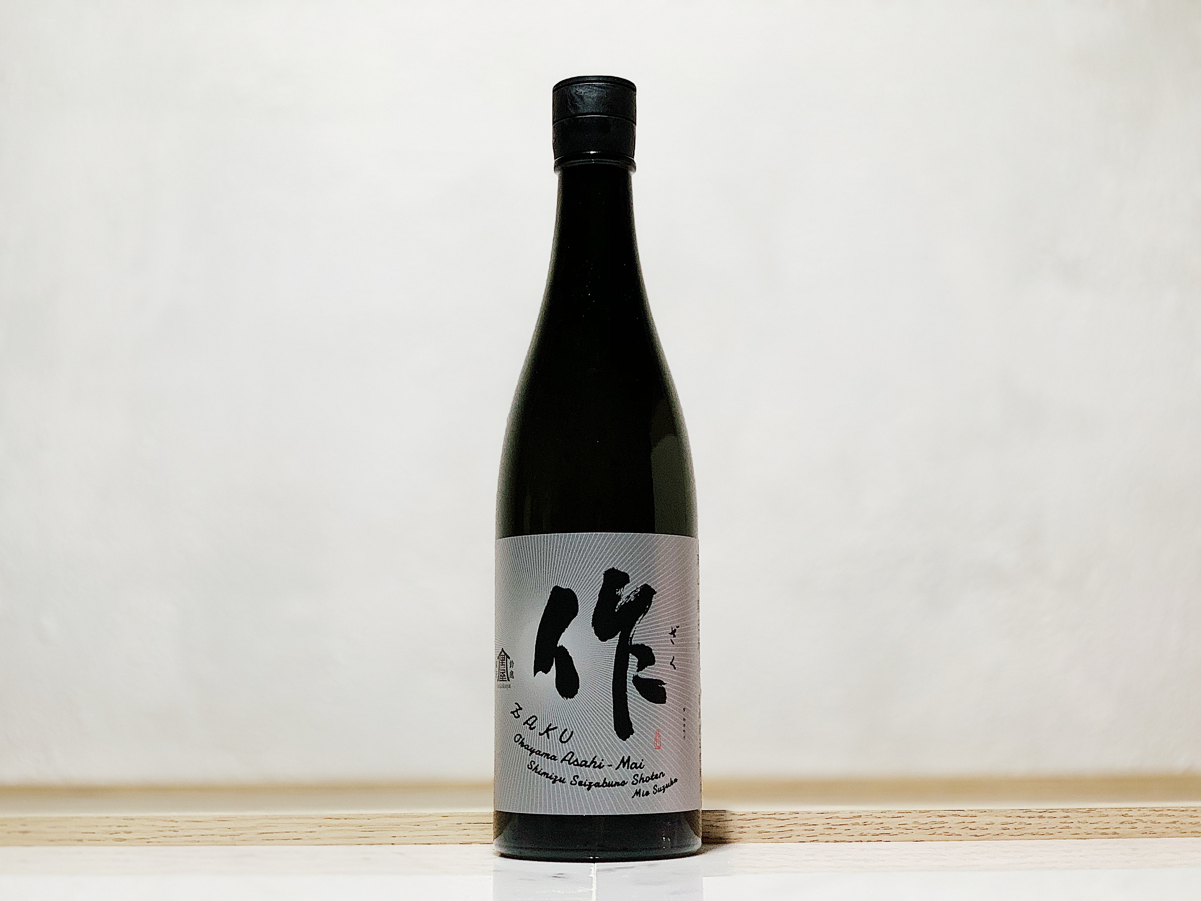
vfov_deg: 28.0
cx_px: 600
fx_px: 1804
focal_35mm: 52
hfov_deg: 36.8
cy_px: 450
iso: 80
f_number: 2.4
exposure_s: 1/100
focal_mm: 6
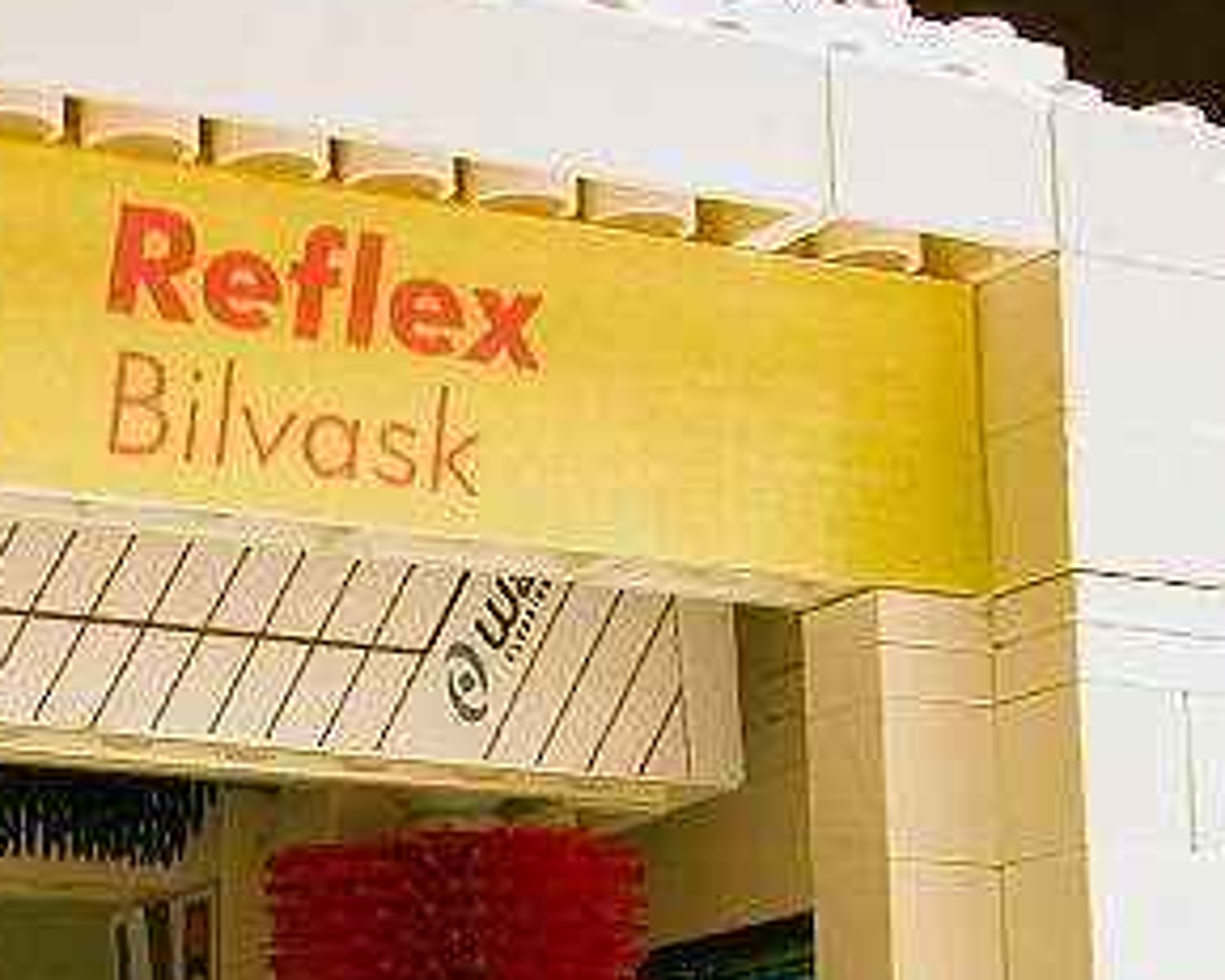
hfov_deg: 17.8
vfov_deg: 14.3
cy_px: 963
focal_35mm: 106
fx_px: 3842
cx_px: 72
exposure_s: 1/10.1
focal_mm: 7.5
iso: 100
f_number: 3.2
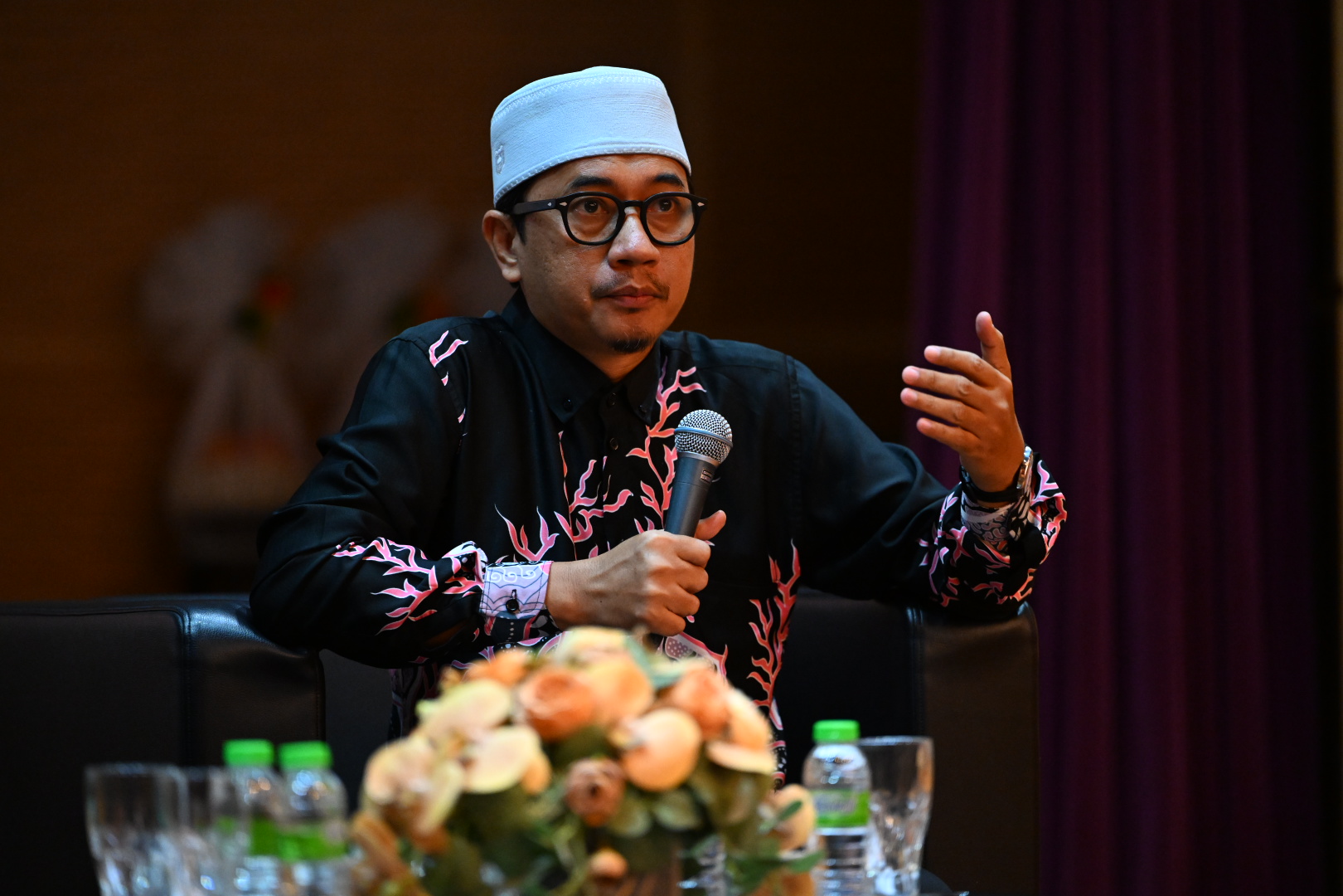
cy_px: 448
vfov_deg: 6.9
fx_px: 7461
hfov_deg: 10.3
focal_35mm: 200
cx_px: 672
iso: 5000
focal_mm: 200
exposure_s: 1/80
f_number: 2.8
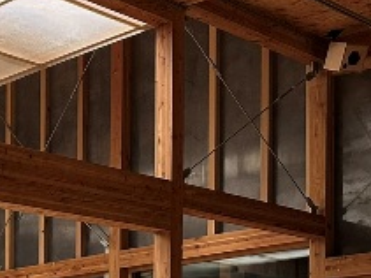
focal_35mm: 91
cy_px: 428
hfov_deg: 19.9
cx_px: -107
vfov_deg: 15.0
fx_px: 975
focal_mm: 6.86
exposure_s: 1/75
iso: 250
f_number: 1.78
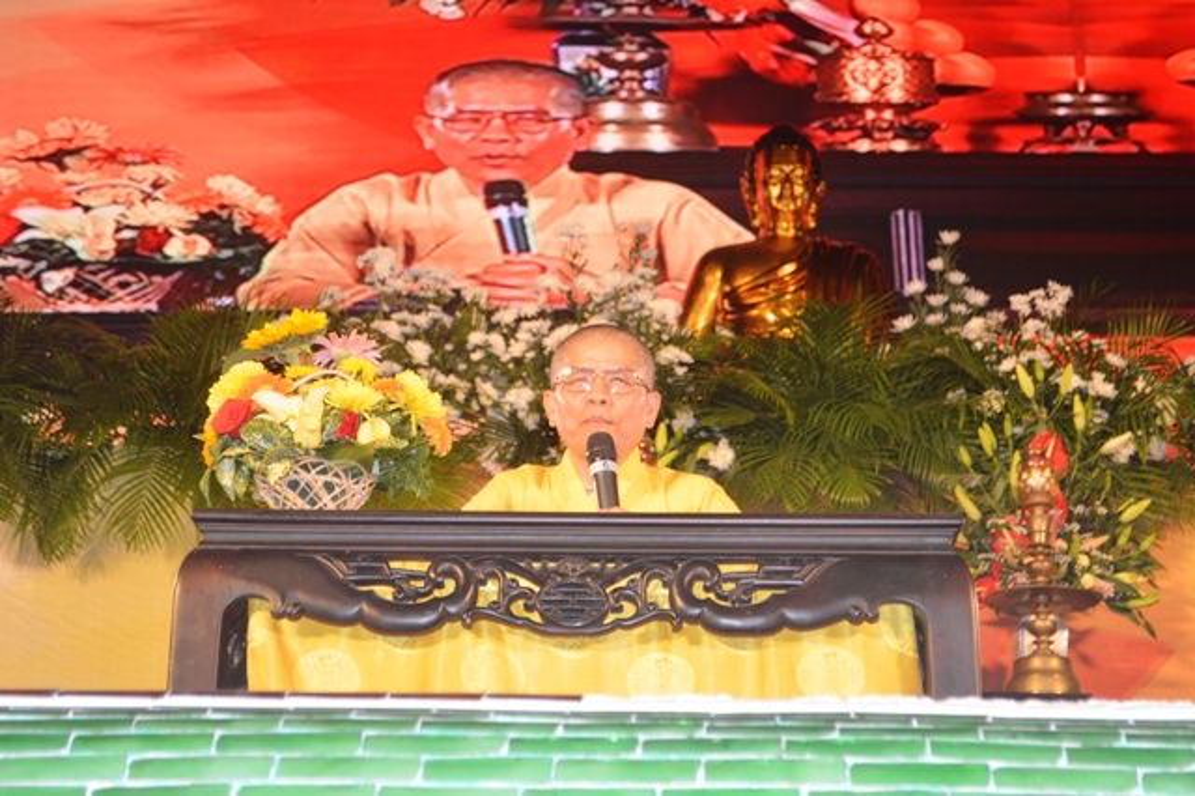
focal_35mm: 72
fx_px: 2389
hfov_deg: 28.1
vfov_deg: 18.9
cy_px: 398
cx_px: 598
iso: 400
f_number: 5.6
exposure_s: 1/60
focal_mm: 48
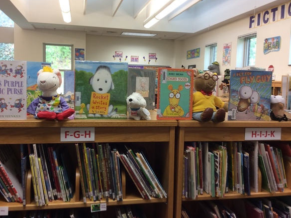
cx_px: 136
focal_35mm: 35
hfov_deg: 52.7
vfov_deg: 40.6
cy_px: 100
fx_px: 294
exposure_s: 1/30
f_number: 2.4
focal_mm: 3.3
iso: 40
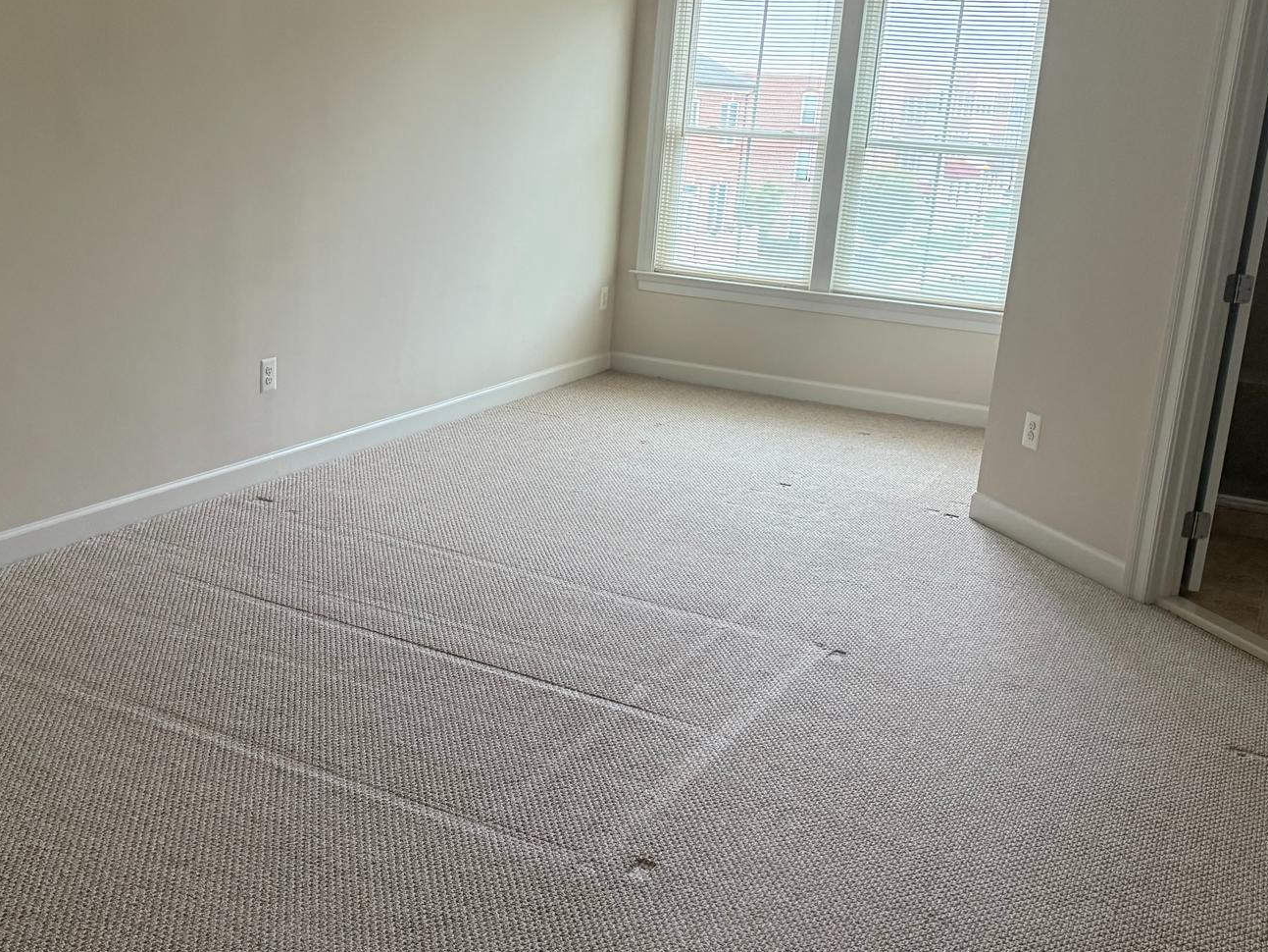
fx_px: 1392
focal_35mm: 38
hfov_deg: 48.7
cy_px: 468
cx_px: 513
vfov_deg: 37.7
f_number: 1.78
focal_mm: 6.76
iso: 400
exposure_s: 1/60
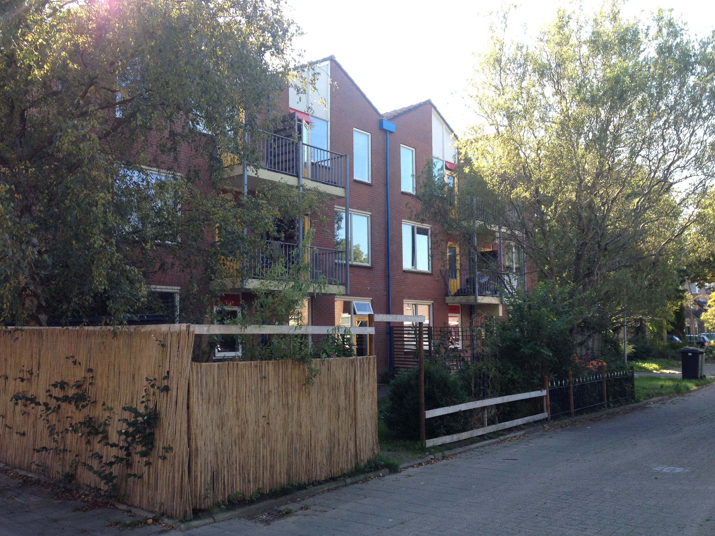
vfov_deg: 40.7
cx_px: 358
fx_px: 723
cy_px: 268
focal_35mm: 35
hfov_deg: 52.6
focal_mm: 4.3
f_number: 2.4
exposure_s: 1/197
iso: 50
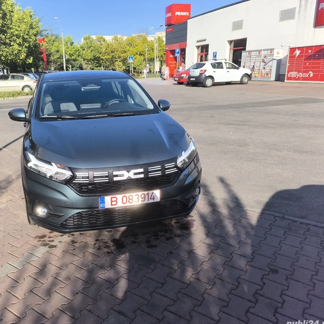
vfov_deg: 57.3
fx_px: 297
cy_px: 162
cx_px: 110
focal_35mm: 28
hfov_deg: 56.2
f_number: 1.65
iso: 50
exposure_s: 1/980
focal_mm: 6.14
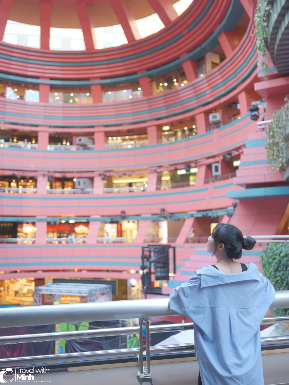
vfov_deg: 51.4
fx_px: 401
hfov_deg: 39.7
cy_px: 192
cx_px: 144
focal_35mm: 36
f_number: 2.8
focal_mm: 45
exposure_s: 1/60
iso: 800
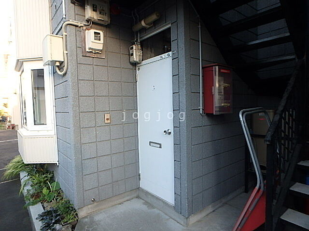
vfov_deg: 63.4
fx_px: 187
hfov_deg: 79.0
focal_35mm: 21
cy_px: 116
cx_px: 154
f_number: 3.5
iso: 125
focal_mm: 3.7
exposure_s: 1/60
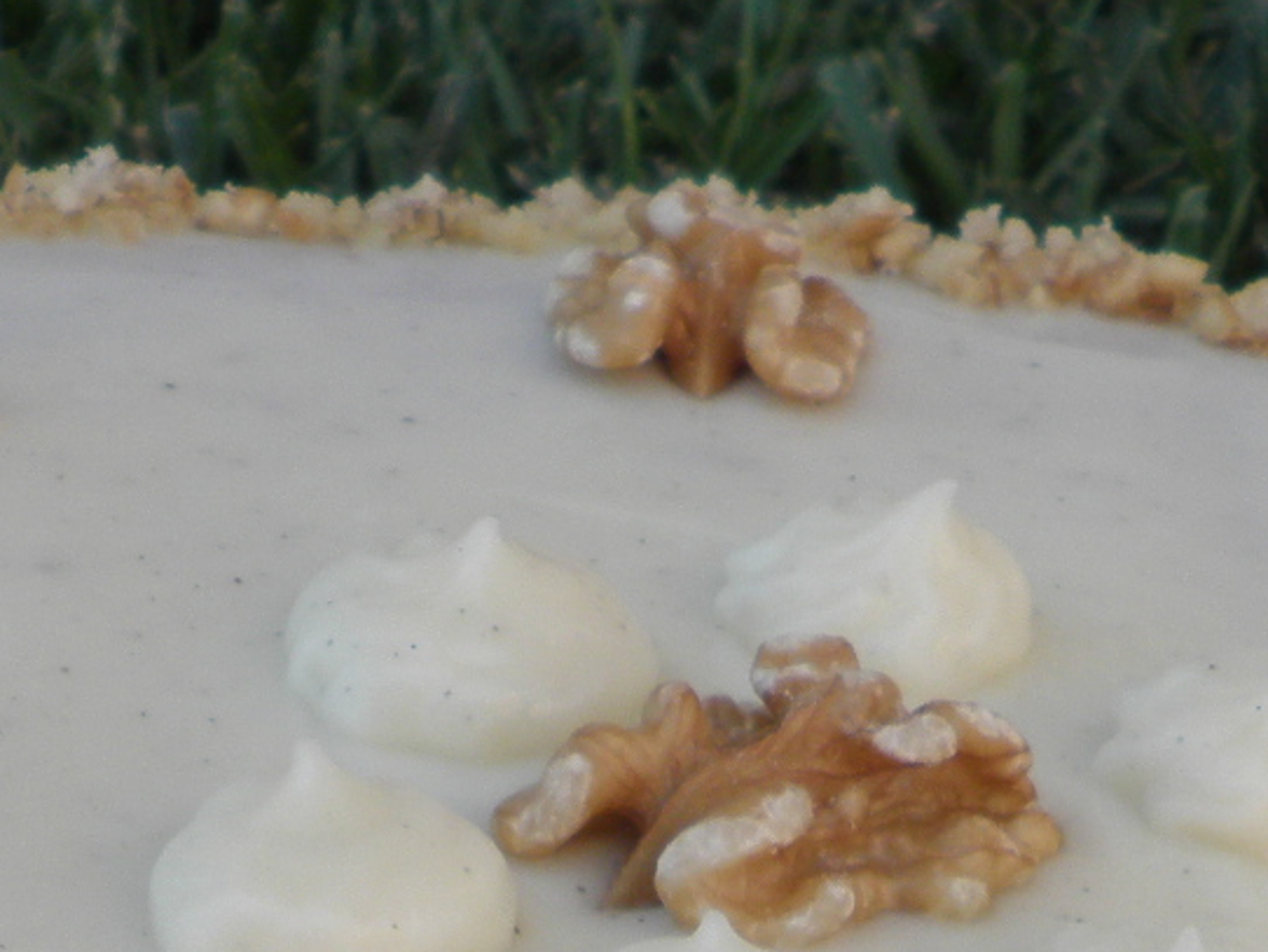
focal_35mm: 136
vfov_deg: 10.3
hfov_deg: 14.5
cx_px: 702
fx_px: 4984
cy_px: 1654
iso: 64
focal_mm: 6.3
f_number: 3.5
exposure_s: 1/125
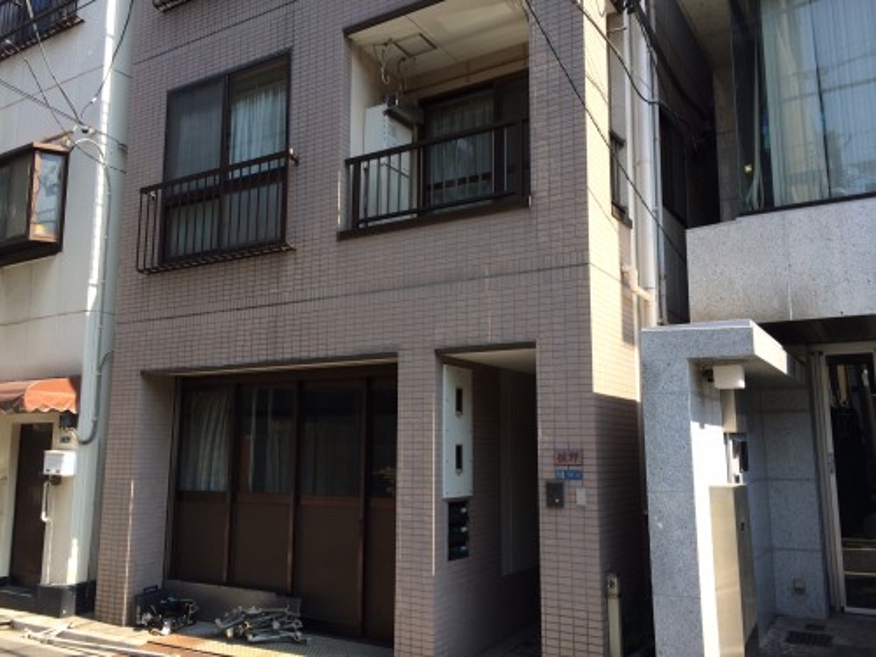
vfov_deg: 46.8
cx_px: 438
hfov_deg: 60.0
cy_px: 328
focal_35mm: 30
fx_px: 759
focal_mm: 4.12
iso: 32
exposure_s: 1/684
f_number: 2.2
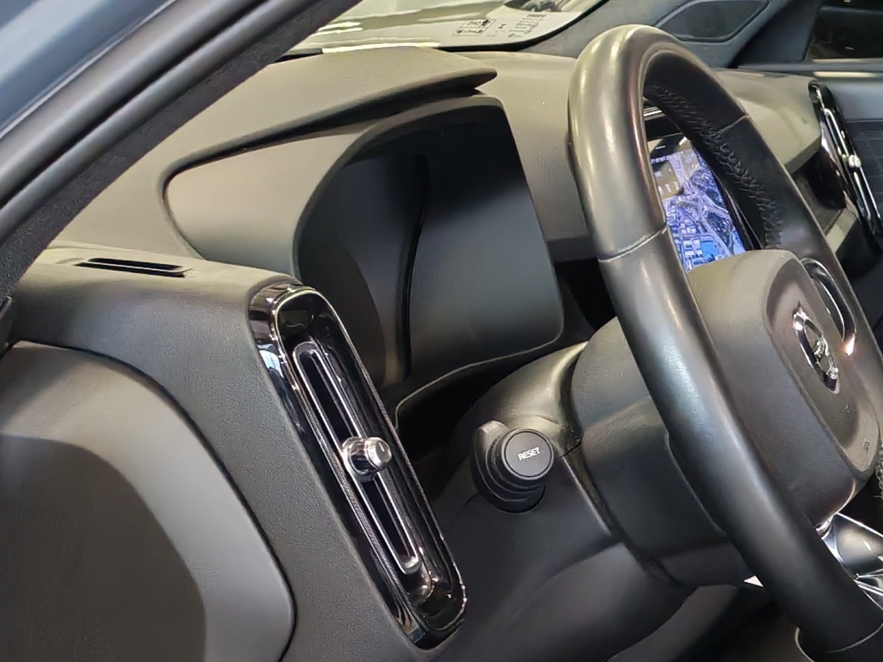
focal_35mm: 101
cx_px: 1098
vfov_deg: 14.4
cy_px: 665
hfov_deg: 18.3
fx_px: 2576
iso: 1000
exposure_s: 1/100
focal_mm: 6.12
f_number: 1.9
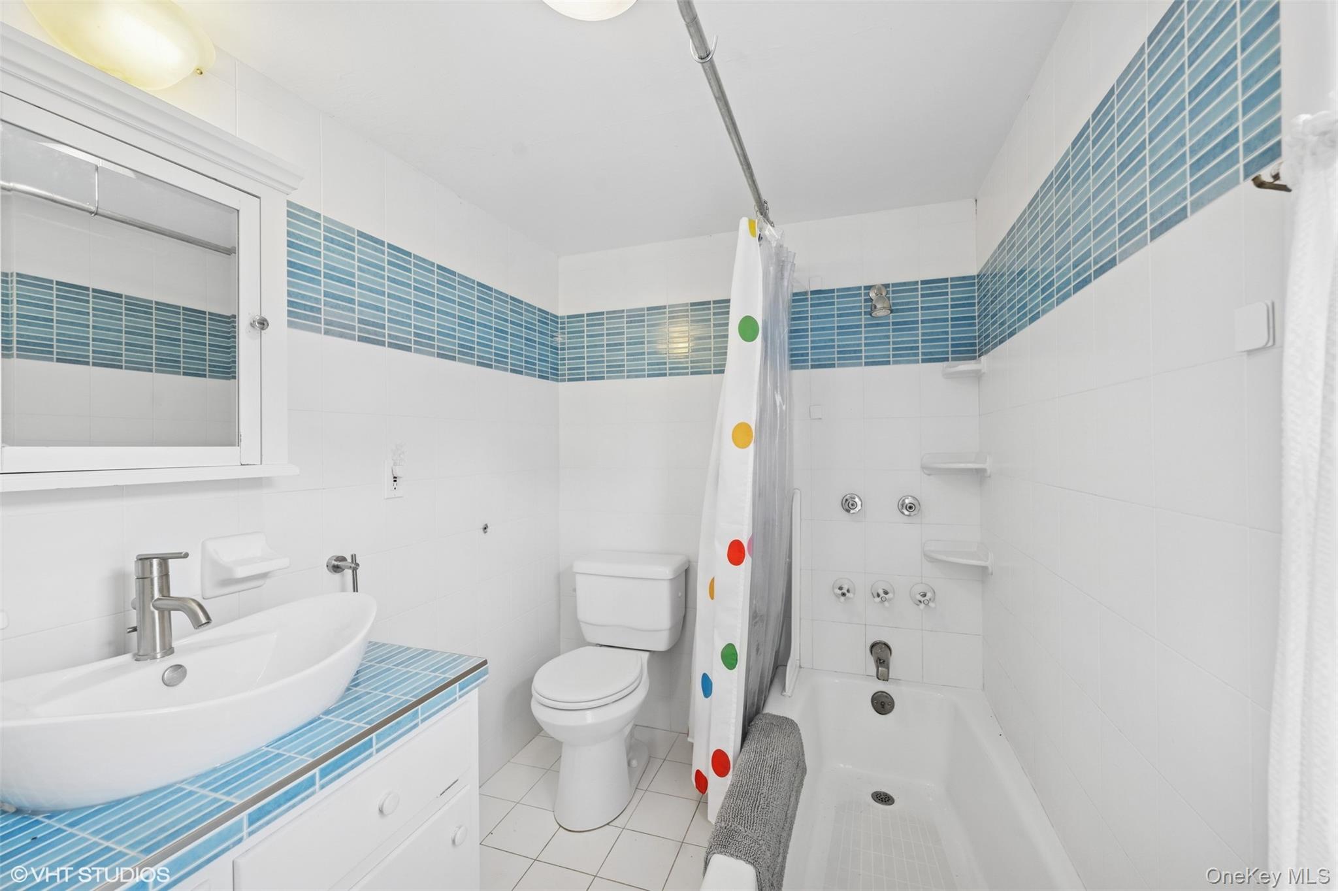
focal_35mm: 14
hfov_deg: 104.3
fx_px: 520
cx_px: 669
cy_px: 446
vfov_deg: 81.2
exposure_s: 1/80
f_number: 7.1
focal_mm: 14
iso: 320
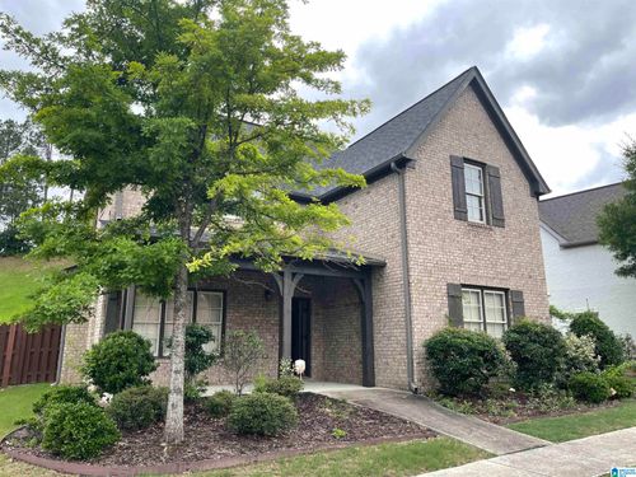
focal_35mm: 25
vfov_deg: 54.9
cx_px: 318
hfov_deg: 69.4
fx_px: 459
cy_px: 238
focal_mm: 5.1
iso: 40
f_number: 1.6
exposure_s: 1/121
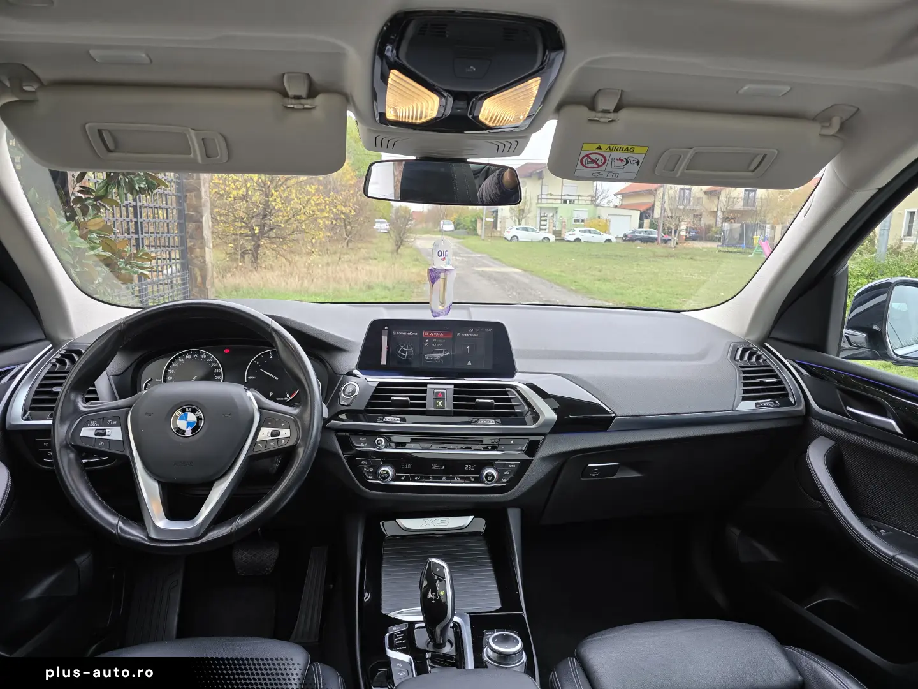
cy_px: 344
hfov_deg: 73.9
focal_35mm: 23
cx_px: 459
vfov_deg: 58.9
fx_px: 610
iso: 50
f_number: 1.7
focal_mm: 6.3
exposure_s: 1/61
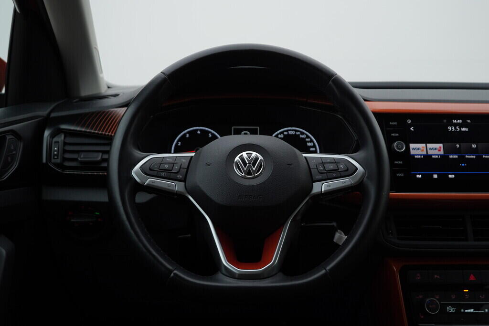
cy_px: 163
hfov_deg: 53.1
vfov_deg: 36.9
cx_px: 244
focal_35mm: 36
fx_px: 489
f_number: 4
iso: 125
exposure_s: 1/80
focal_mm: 24
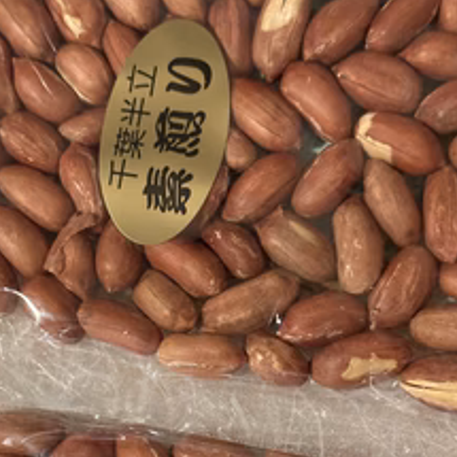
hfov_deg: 21.9
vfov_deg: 21.4
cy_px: 414
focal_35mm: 79
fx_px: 1180
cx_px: 172
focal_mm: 6.86
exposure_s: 1/40
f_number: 1.78
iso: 500
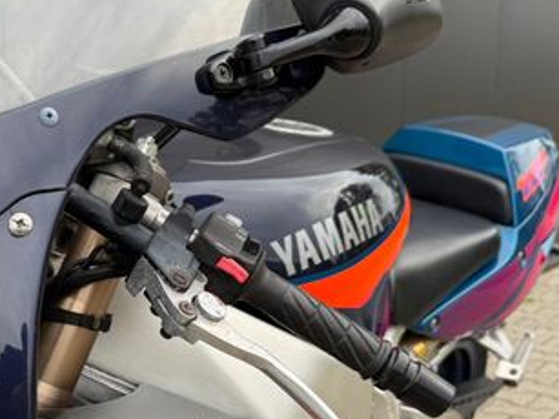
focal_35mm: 50
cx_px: 93
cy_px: 297
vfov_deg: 28.8
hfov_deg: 36.6
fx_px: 807
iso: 100
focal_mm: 6.76
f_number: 1.78
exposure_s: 1/580
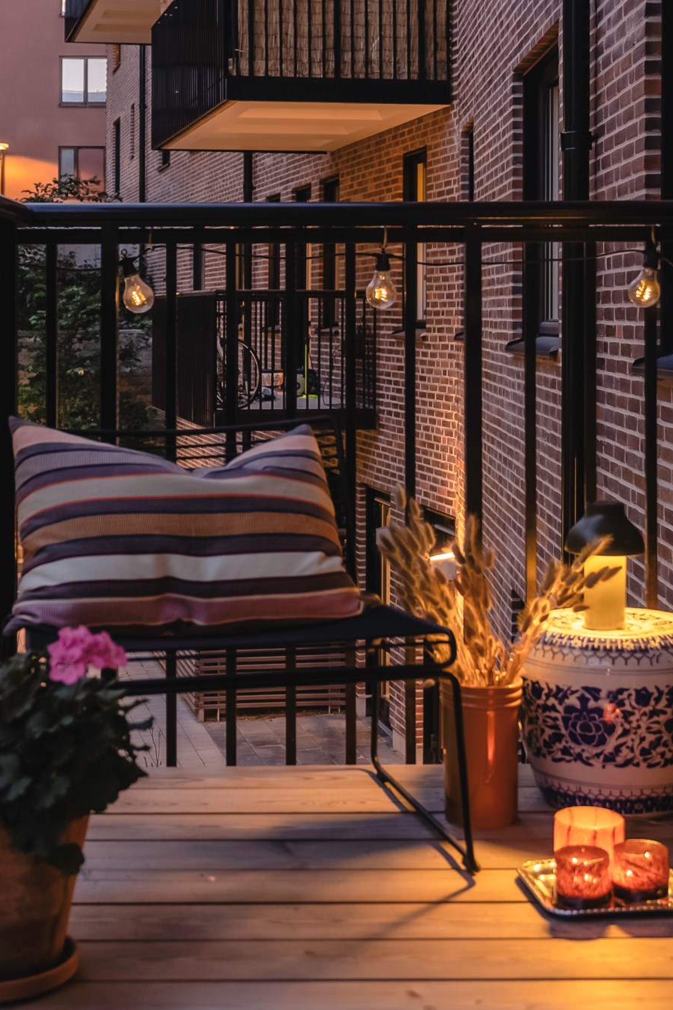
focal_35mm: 58
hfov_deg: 23.3
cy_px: 296
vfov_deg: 34.0
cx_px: 269
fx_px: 1626
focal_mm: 24
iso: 400
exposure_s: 1/30
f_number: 2.8
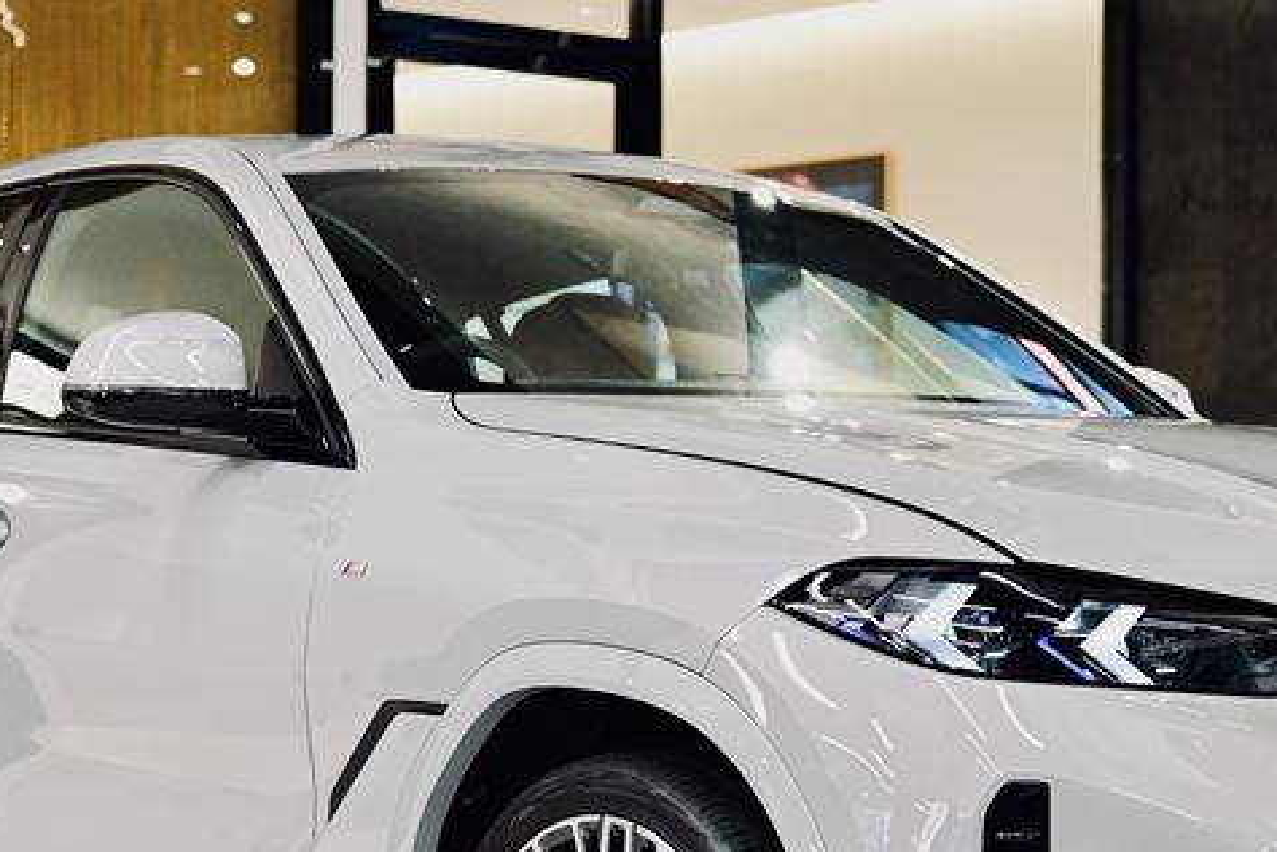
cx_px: 761
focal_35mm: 110
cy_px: 574
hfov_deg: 18.6
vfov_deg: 12.4
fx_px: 3903
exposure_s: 1/200
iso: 1600
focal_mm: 51
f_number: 3.2
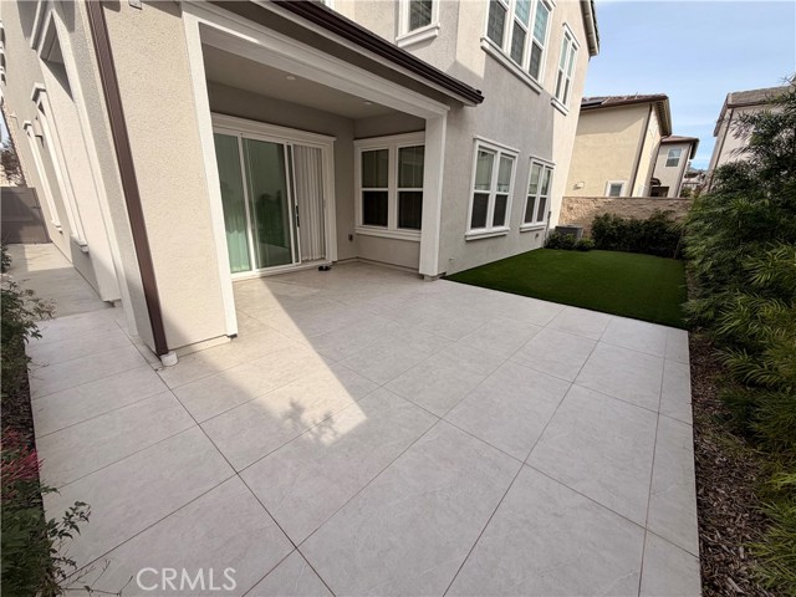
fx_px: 322
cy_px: 298
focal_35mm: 14
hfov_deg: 102.1
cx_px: 398
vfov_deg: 85.7
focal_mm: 2.22
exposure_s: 1/770
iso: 32
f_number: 2.2
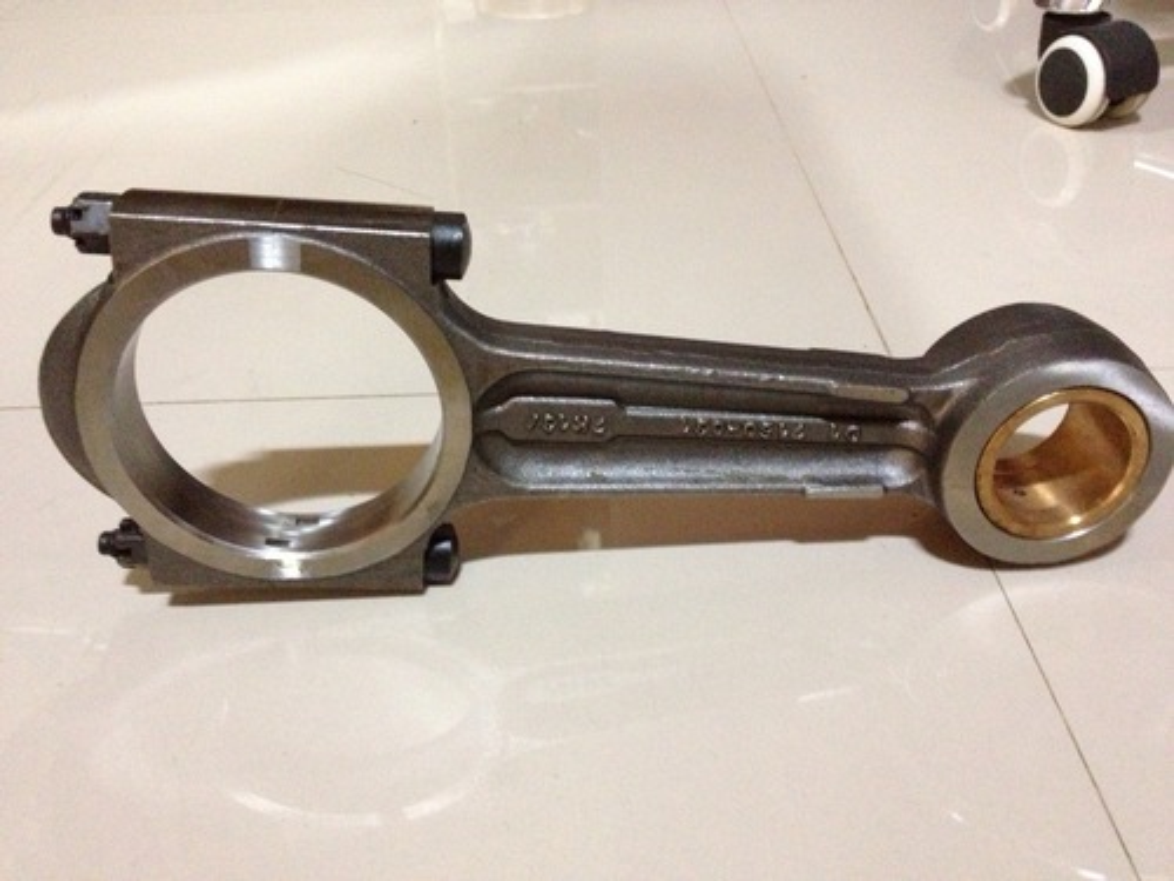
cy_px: 440
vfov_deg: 40.7
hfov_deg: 52.6
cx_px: 587
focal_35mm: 35
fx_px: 1187
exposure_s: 1/15
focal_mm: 4.28
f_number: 2.4
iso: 640
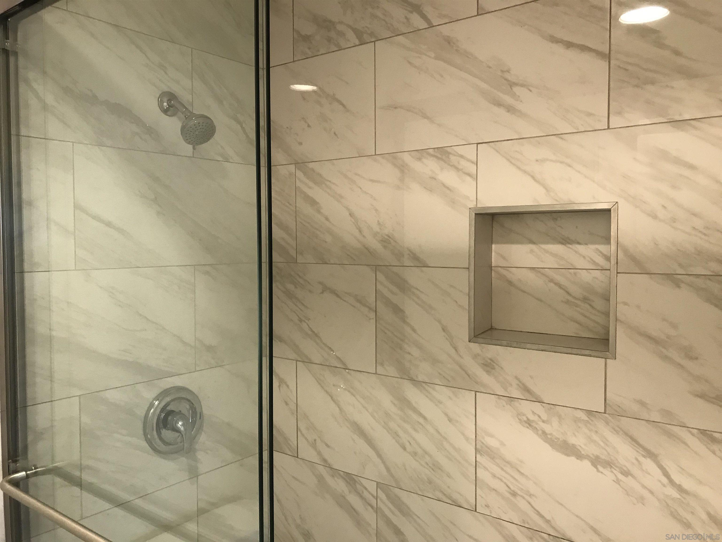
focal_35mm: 28
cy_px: 271
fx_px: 584
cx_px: 361
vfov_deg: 49.7
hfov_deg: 63.4
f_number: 1.8
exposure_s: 1/15
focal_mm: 3.99
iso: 50
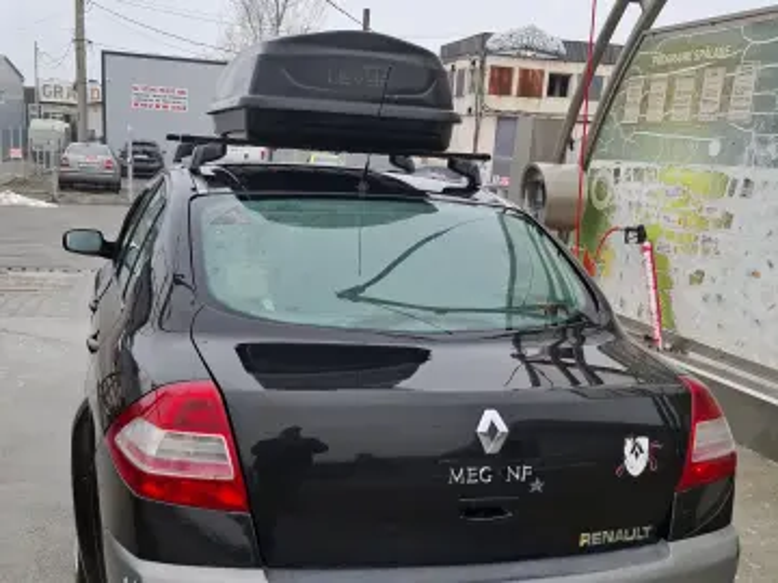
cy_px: 292
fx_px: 517
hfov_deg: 73.9
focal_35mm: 23
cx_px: 389
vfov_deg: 58.9
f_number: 1.8
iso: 50
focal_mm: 5.54
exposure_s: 1/769
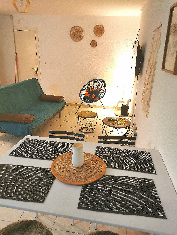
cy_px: 118
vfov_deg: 65.3
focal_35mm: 27
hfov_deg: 51.4
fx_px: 184
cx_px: 88
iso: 320
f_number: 1.8
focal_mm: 5.58
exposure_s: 1/33.3
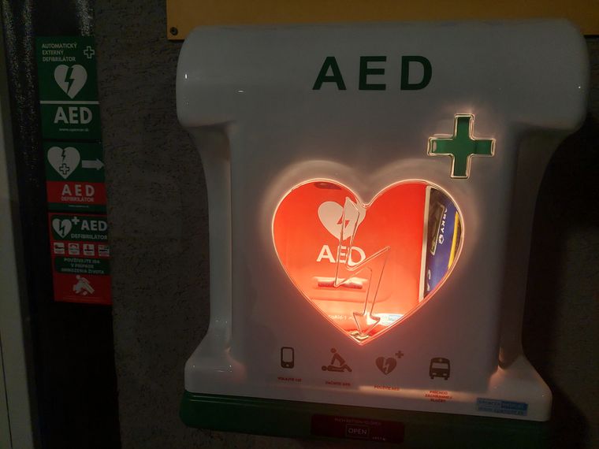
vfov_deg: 56.8
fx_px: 415
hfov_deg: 71.6
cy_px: 224
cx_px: 300
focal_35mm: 24
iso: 200
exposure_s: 1/50
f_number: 1.8
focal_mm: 5.23
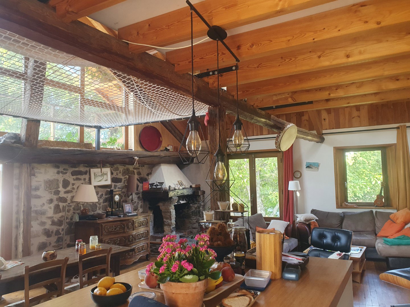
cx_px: 205
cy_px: 154
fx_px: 308
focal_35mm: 26
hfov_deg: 67.3
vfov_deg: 53.1
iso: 200
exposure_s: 1/50
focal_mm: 4.32
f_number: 2.4
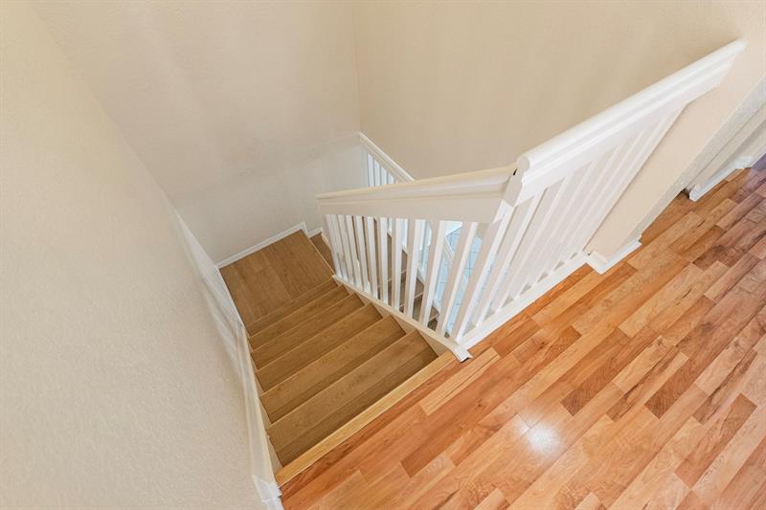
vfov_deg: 72.0
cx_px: 383
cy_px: 255
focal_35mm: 16
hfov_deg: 95.0
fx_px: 351
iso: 1000
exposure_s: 1/200
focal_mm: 11
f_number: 4
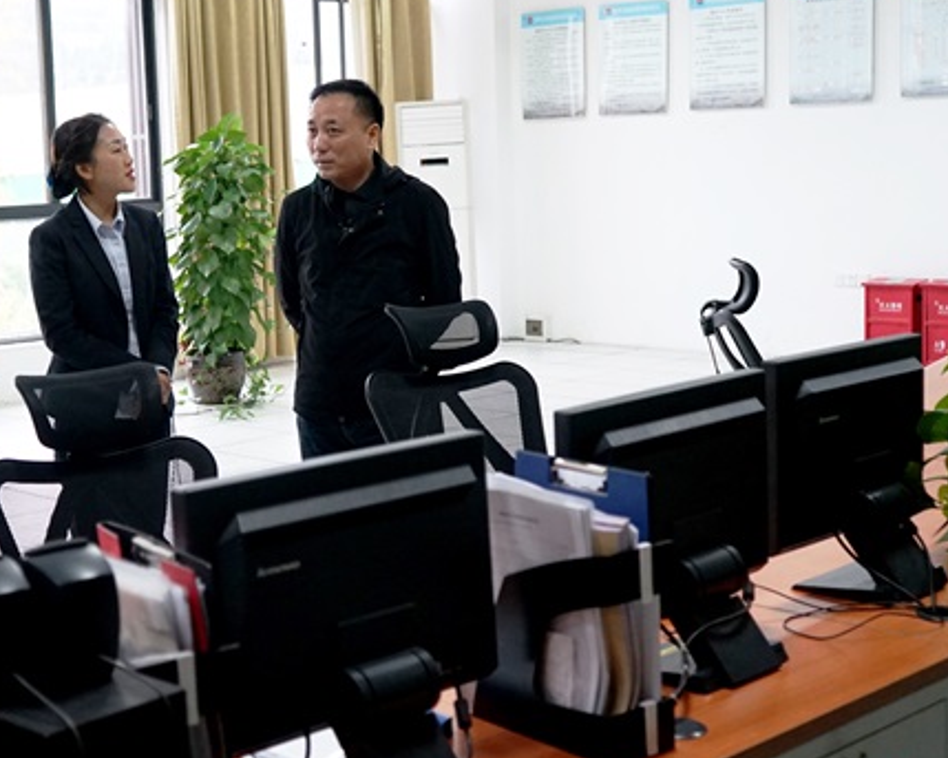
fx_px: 1571
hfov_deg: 33.2
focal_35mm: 56
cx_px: 285
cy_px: 344
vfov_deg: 27.1
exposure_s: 1/60
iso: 2000
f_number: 4
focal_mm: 32
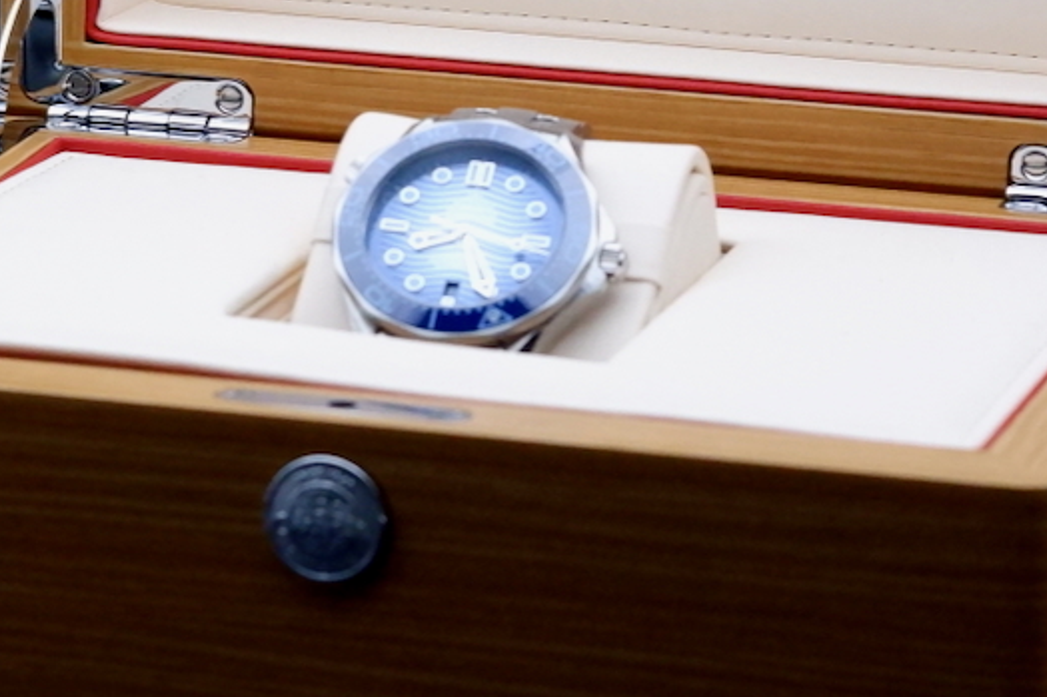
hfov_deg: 8.3
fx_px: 7152
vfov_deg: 5.6
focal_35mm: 246
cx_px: 48
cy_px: -125
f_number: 6.4
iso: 5000
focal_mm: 63.8
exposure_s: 1/4000
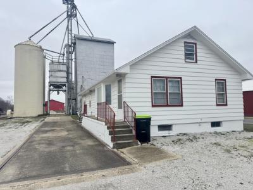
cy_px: 95
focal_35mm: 24
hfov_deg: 71.6
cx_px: 126
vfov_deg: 56.8
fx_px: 175
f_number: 1.78
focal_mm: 6.76
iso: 80
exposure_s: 1/1193
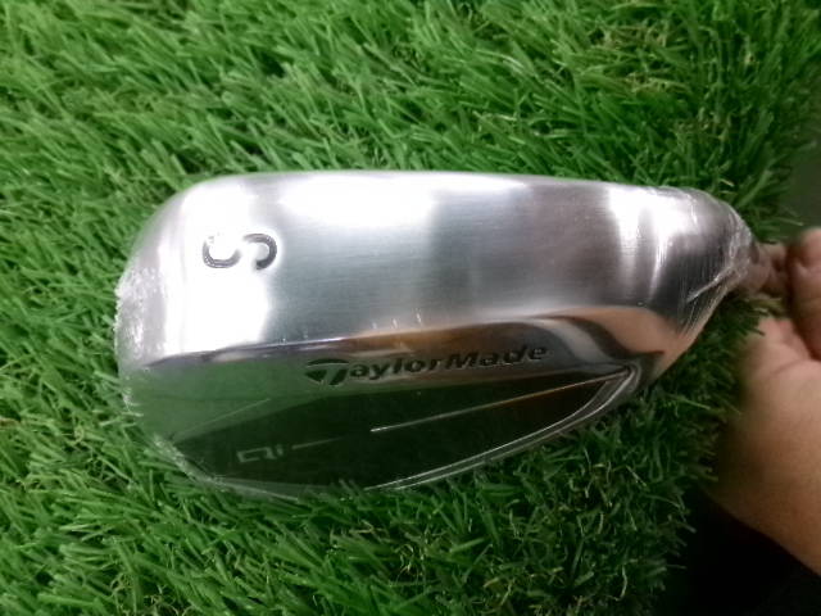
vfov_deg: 49.7
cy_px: 308
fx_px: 664
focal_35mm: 28
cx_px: 410
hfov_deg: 63.4
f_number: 3.9
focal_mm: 5.1
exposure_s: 1/56
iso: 800
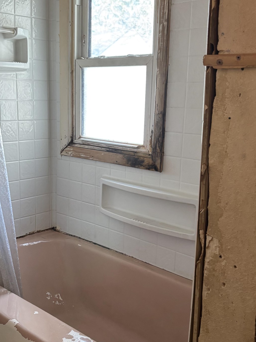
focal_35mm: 44
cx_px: 107
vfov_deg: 42.9
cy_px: 176
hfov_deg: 32.8
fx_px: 434
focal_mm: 5.96
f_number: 1.6
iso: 200
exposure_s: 1/60
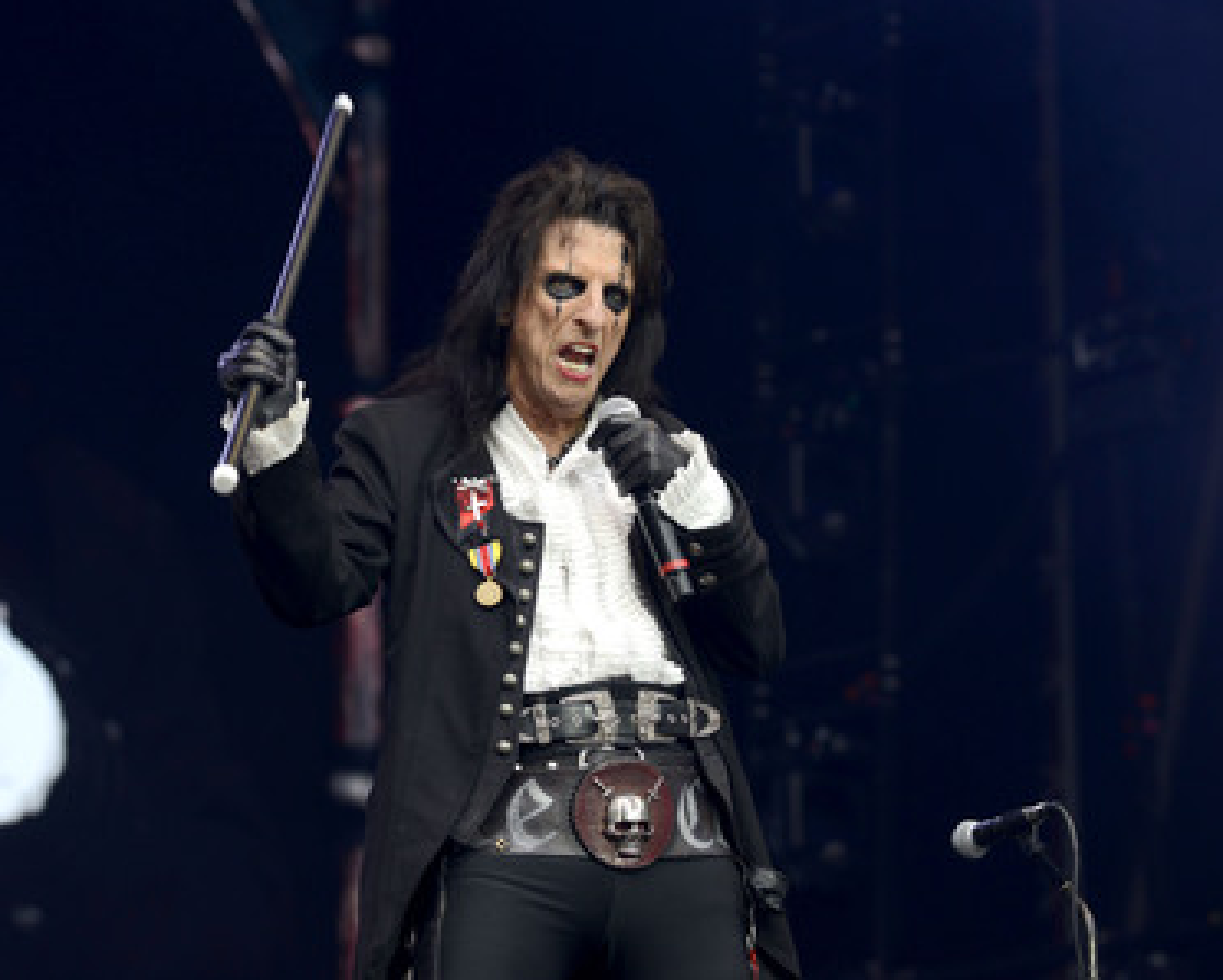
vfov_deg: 10.9
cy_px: 490
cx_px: 554
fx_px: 5143
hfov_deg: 13.6
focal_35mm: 142
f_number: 5
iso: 320
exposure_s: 1/800
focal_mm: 125
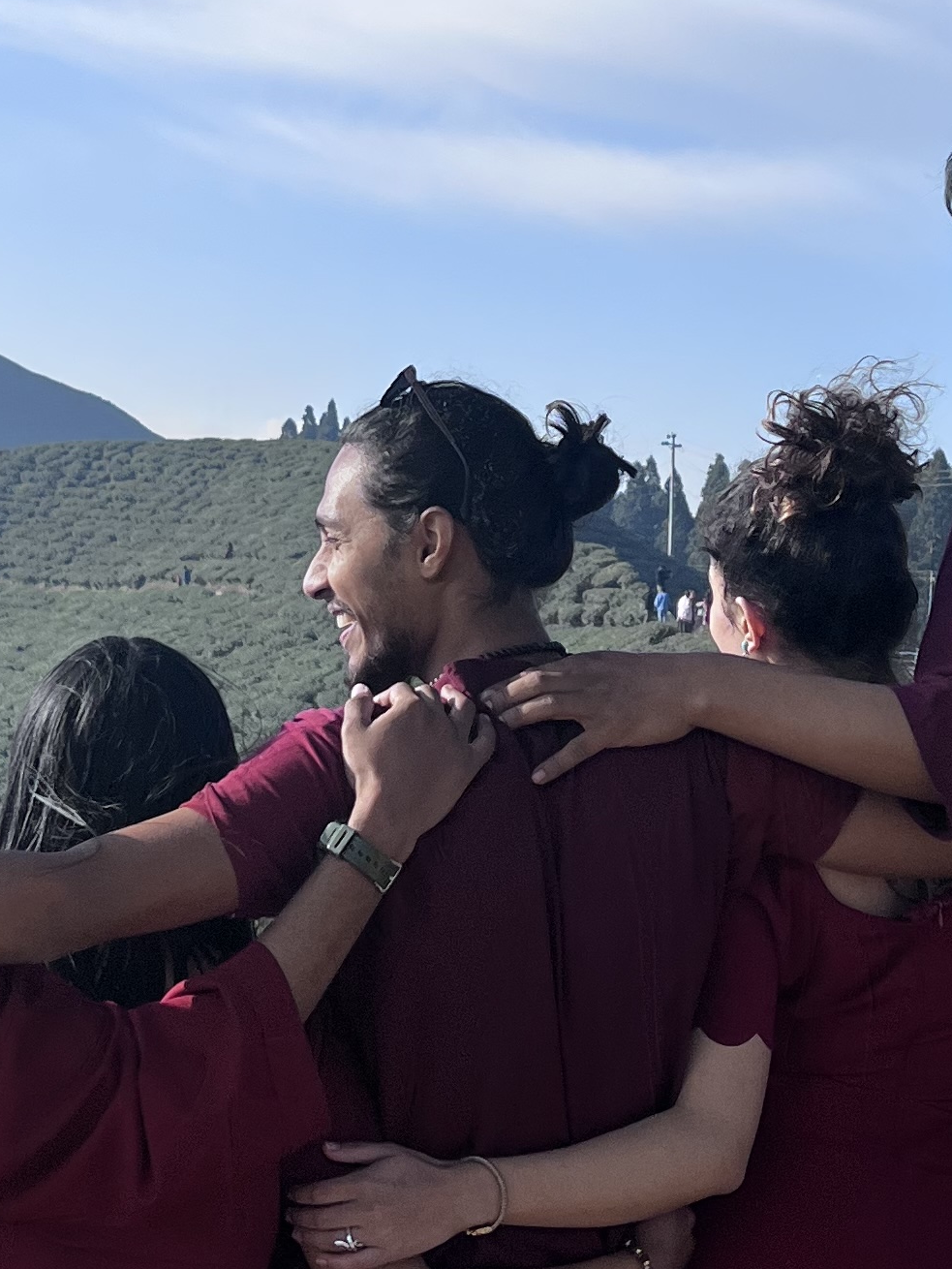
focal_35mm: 80
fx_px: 2933
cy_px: 317
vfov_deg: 24.1
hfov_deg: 18.4
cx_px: 445
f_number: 1.5
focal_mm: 5.7
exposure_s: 1/5319
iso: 50
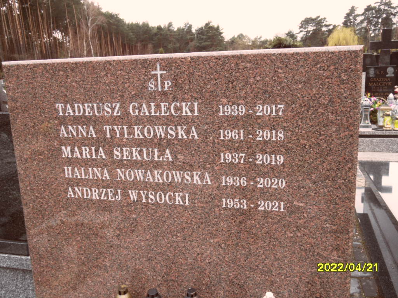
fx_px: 368
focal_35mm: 32
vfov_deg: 44.2
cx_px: 199
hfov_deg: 56.8
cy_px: 149
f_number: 3.4
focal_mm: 5.3
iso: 80
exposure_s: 1/125
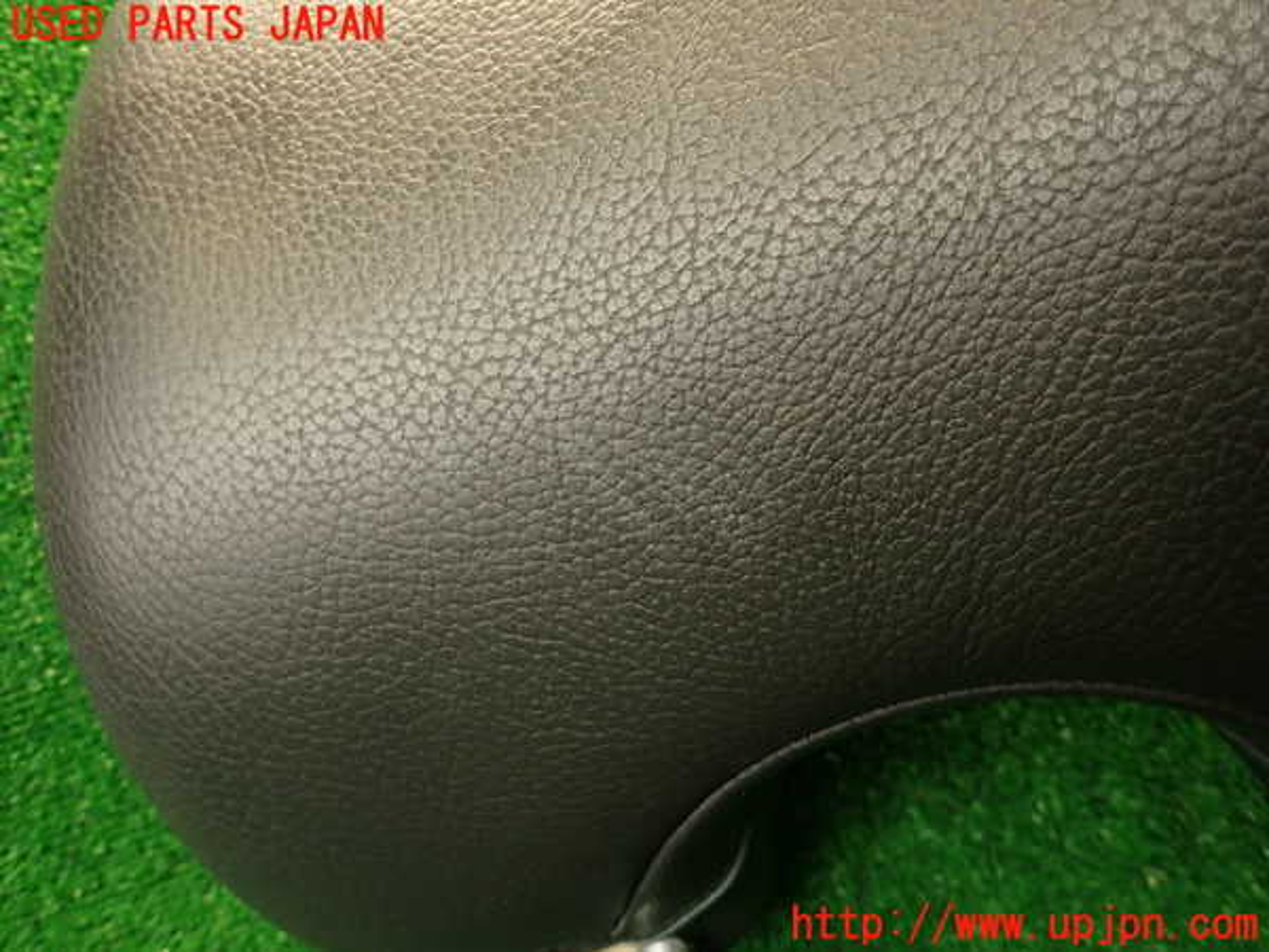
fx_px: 916
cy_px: 476
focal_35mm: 25
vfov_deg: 54.9
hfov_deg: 69.4
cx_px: 634
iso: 320
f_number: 2
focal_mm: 4.5
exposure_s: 1/30
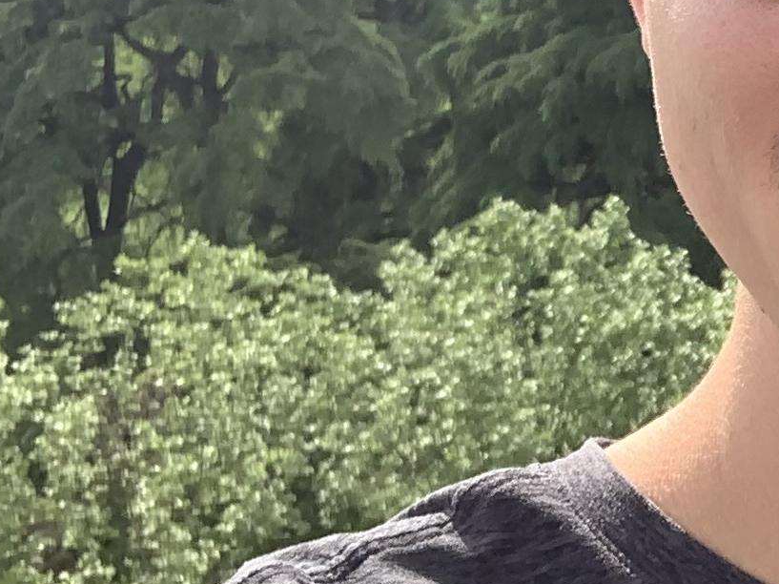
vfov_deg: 12.2
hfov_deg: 14.9
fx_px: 2722
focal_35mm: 121
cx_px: 1236
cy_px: 237
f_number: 2.2
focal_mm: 2.87
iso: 16
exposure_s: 1/451
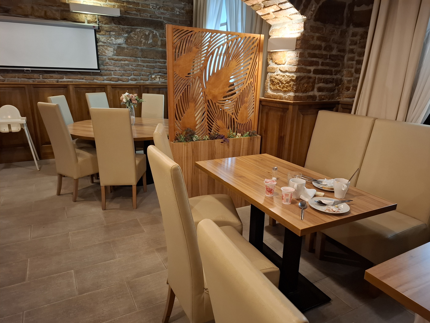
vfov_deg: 58.9
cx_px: 215
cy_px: 162
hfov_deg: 73.9
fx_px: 286
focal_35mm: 23
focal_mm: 5.54
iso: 400
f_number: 1.8
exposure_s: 1/33
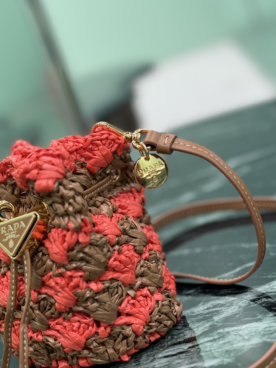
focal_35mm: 48
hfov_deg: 30.3
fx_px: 510
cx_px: 138
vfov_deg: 39.7
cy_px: 184
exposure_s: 1/50
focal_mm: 6.76
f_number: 1.78
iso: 64
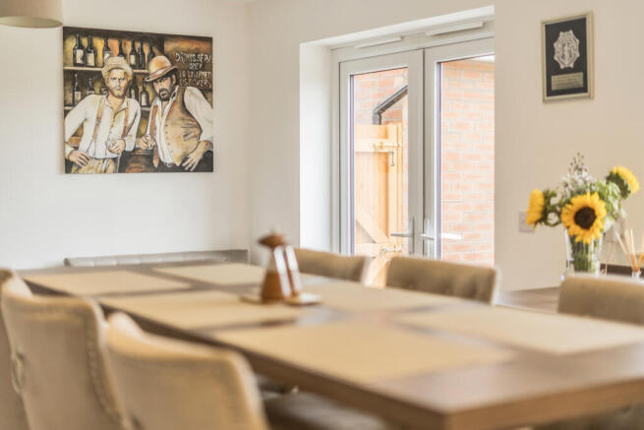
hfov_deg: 39.6
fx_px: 895
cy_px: 215
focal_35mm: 50
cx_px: 322
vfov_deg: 27.0
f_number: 1.8
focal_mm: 50
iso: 400
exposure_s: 1/320
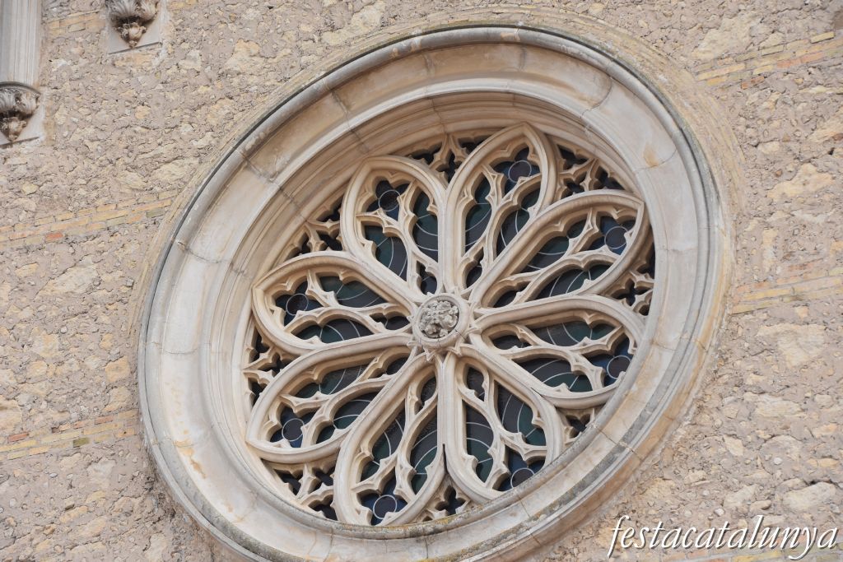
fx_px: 2986
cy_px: 281
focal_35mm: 128
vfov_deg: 10.8
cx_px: 422
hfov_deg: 16.1
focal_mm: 85
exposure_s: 1/320
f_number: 9
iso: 200
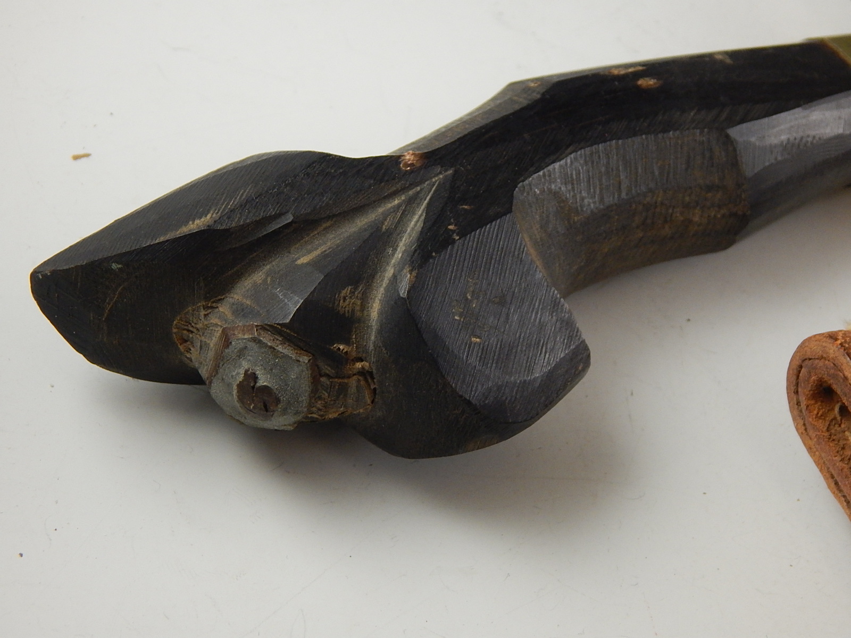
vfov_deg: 19.6
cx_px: 426
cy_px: 319
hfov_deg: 26.0
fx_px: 1844
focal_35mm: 75
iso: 400
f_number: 4.2
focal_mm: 13.5
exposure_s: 1/125
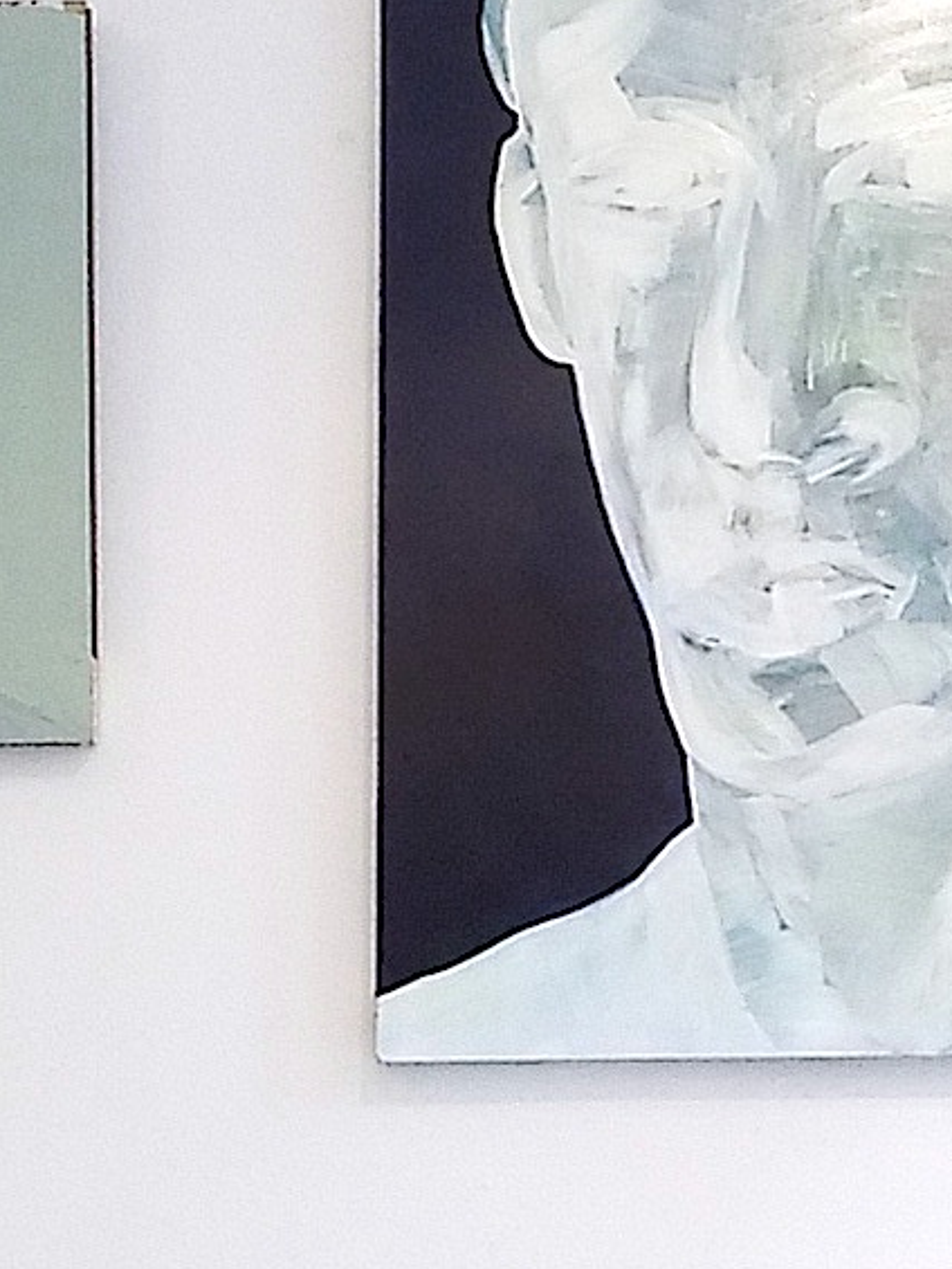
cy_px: 1004
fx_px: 3116
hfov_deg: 17.4
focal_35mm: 85
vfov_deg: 22.7
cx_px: 519
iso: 360
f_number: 3.3
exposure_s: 1/30
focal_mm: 5.3
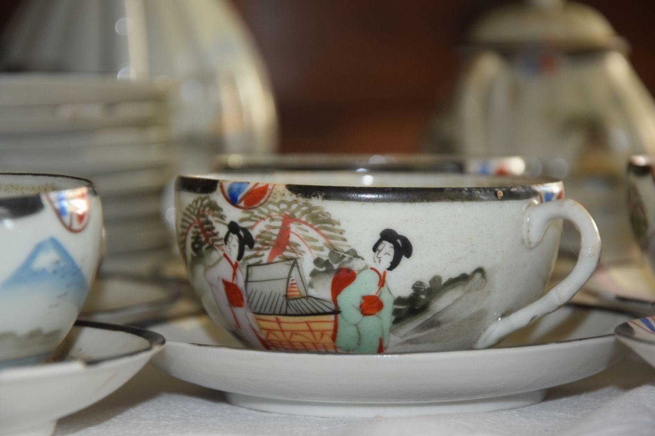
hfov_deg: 14.0
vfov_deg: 9.3
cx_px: 328
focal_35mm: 147
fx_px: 2674
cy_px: 218
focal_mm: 98
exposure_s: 1/60
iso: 800
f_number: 5.6
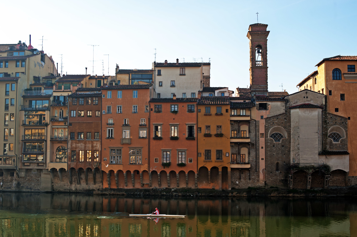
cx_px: 178
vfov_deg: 26.9
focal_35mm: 50
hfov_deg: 39.6
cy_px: 118
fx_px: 495
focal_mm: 50
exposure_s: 1/320
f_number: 8
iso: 200
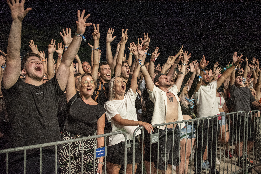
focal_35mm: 35
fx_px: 254
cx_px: 130
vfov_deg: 37.9
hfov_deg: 54.4
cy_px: 87
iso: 2000
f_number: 3.2
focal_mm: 35
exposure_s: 1/250
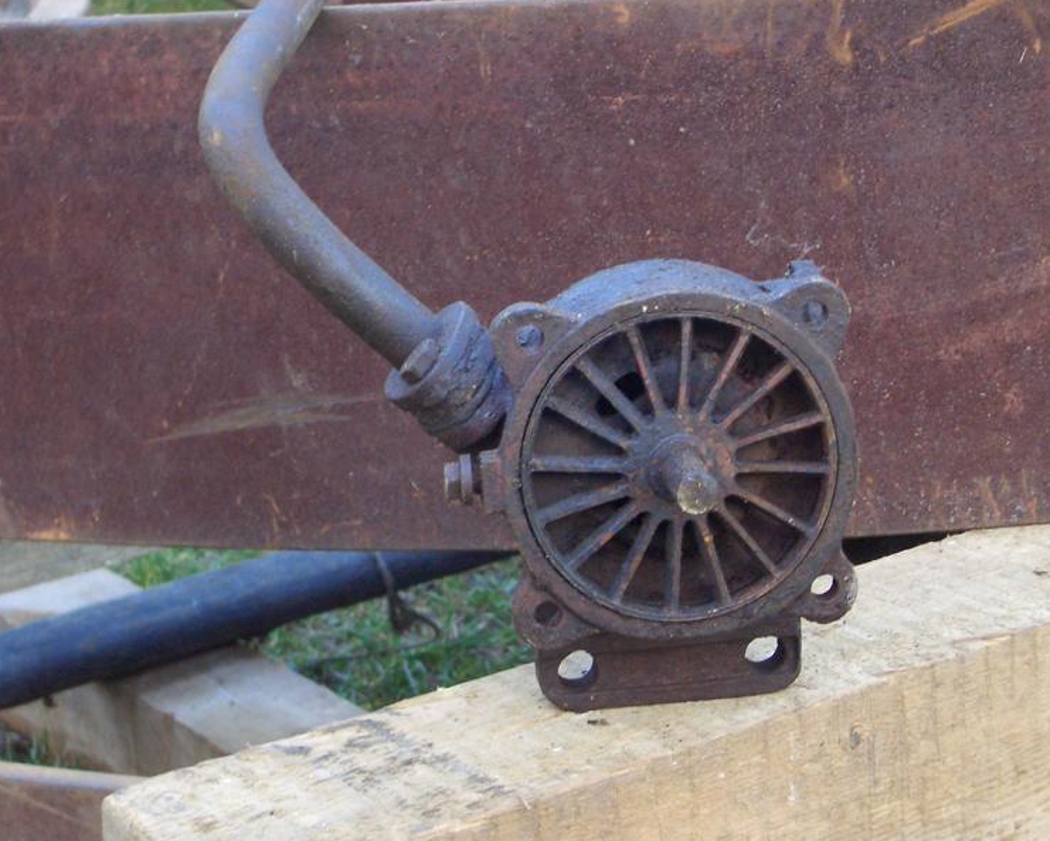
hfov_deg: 24.4
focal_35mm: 78
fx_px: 2424
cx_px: 557
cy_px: 418
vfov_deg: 19.7
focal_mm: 12.2
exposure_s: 1/50
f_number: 3.9
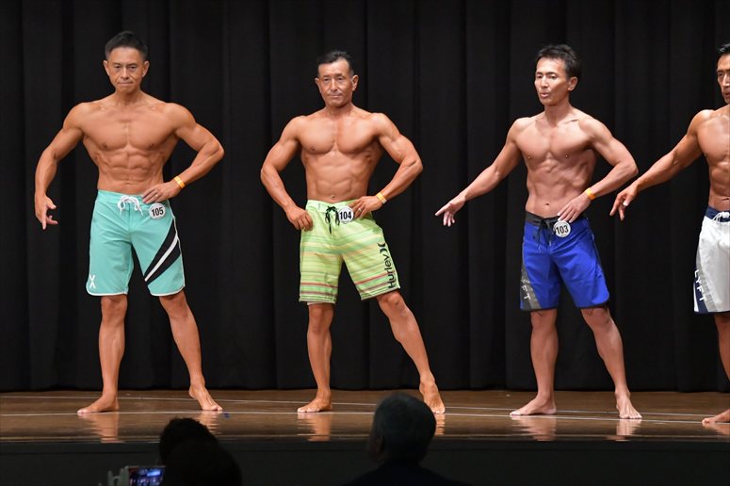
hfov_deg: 10.2
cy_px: 243
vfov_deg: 6.8
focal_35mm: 202
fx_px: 4094
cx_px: 365
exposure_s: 1/400
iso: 6400
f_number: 5.6
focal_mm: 135
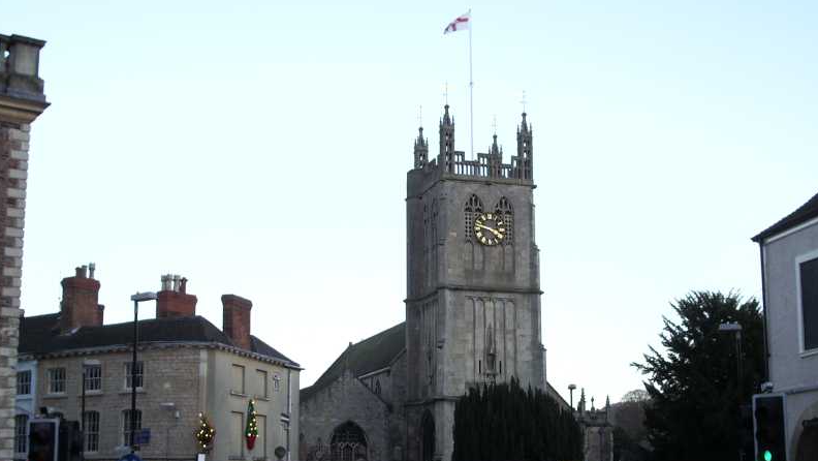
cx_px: 407
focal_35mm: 55
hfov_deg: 37.8
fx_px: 1193
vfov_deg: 21.8
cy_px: 290
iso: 100
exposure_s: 1/100
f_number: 3.1
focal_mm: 8.2
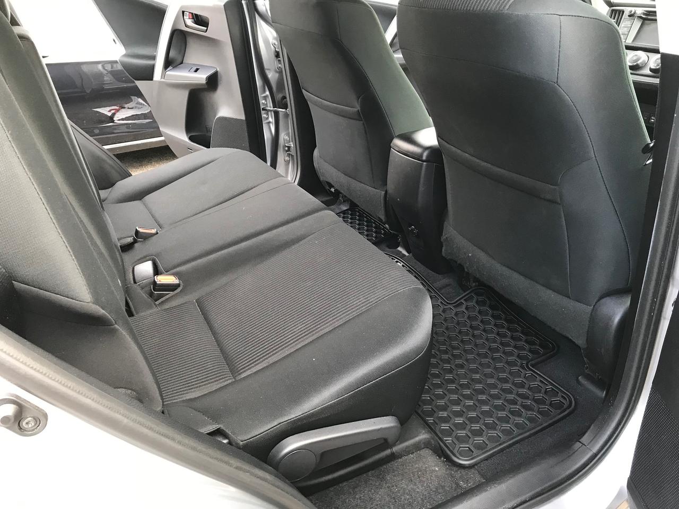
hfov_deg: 63.4
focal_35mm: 28
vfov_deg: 49.7
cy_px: 254
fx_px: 549
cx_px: 340
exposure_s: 1/20
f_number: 1.8
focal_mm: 3.99
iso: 40
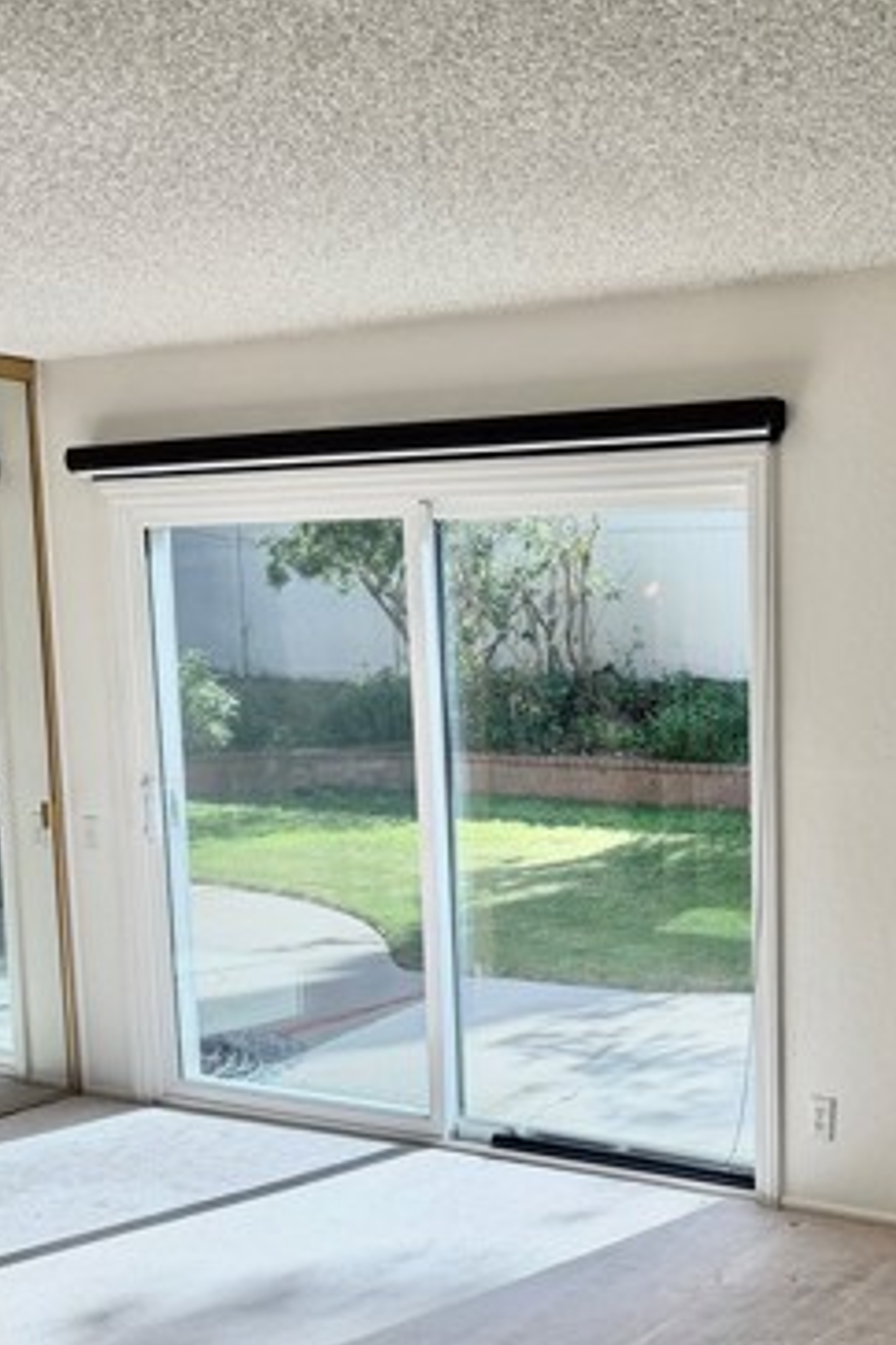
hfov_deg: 28.8
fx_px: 1643
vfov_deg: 44.0
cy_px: 878
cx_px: 874
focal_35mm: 44
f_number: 1.78
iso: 100
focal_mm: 6.76
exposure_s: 1/1032
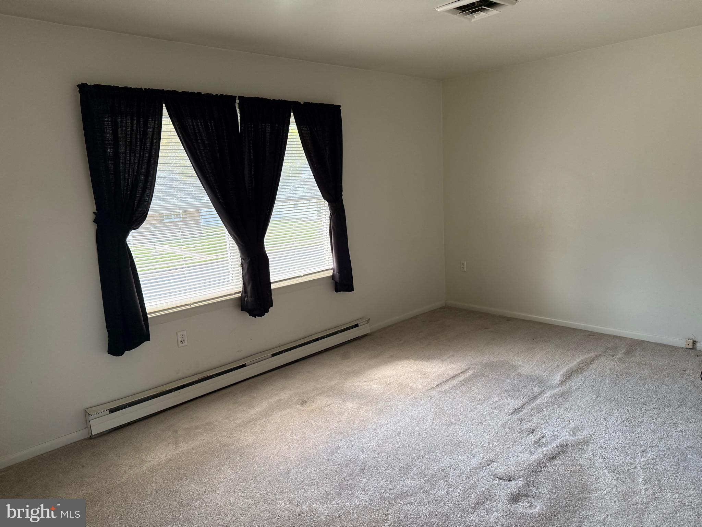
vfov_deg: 56.8
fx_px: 487
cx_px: 351
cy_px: 264
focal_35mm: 24
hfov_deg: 71.6
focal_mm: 6.76
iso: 200
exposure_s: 1/139
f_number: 1.78
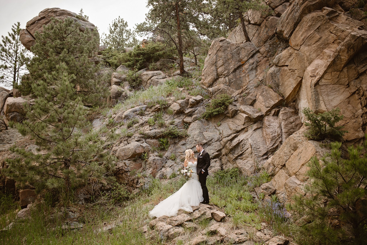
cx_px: 184
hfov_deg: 54.4
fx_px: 357
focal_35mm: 35
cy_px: 122
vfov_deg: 37.9
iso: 200
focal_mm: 35
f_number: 1.8
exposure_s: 1/1000
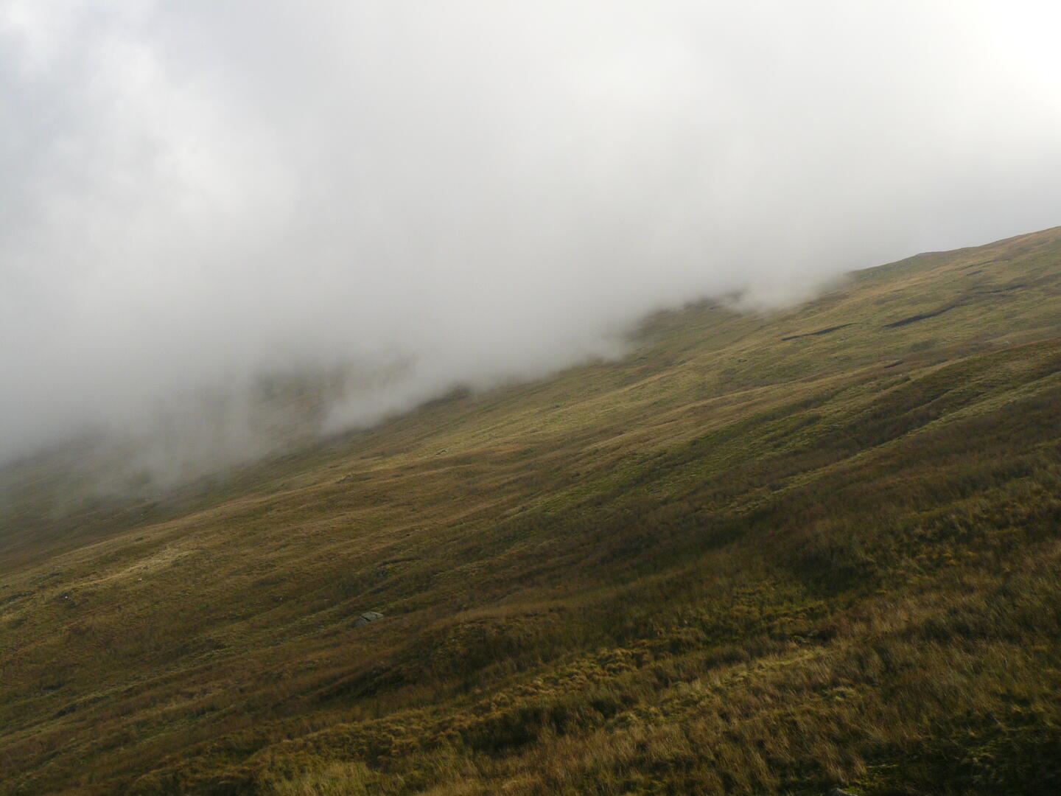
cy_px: 398
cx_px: 530
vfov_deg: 39.7
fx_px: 1103
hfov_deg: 51.4
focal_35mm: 36
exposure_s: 1/320
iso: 100
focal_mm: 6
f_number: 5.6
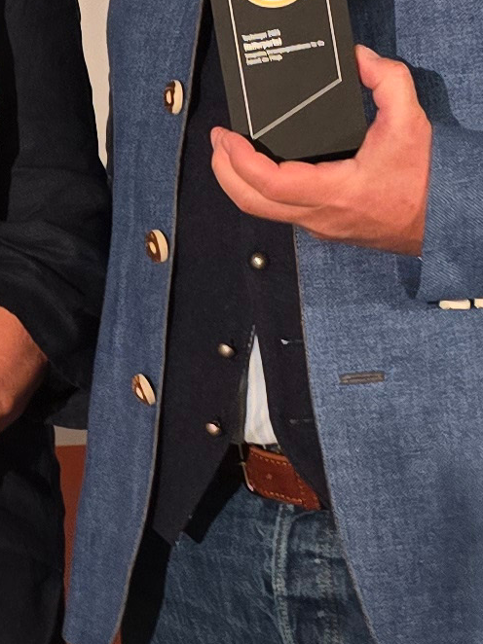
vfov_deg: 14.2
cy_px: 289
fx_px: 2588
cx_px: -132
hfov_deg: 10.4
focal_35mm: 139
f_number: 1.7
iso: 320
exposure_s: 1/32.6
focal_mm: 6.3
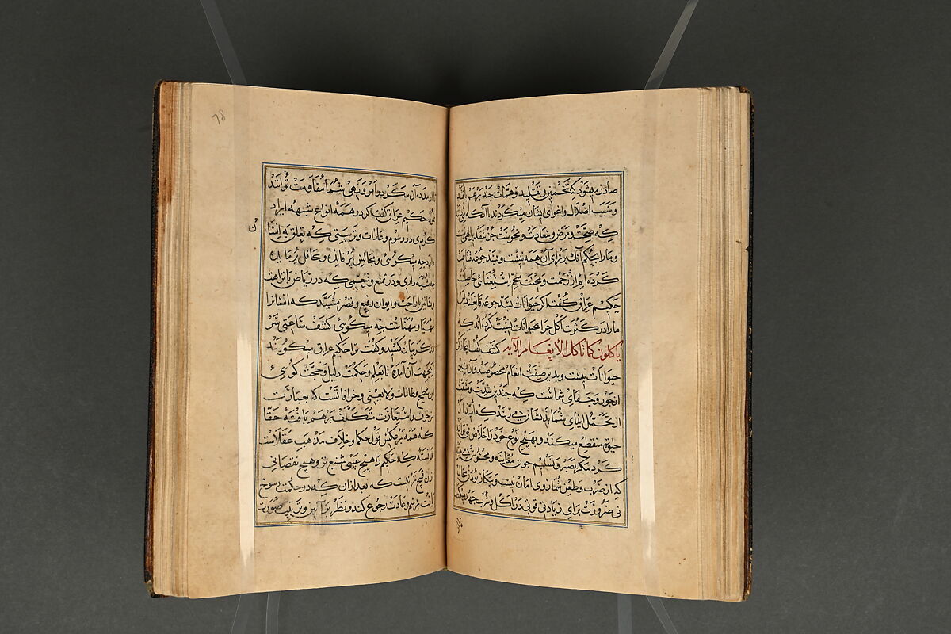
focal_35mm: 57
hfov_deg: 35.1
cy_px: 317
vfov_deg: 23.8
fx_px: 1506
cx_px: 476
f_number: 13
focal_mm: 57
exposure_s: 1/30
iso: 250
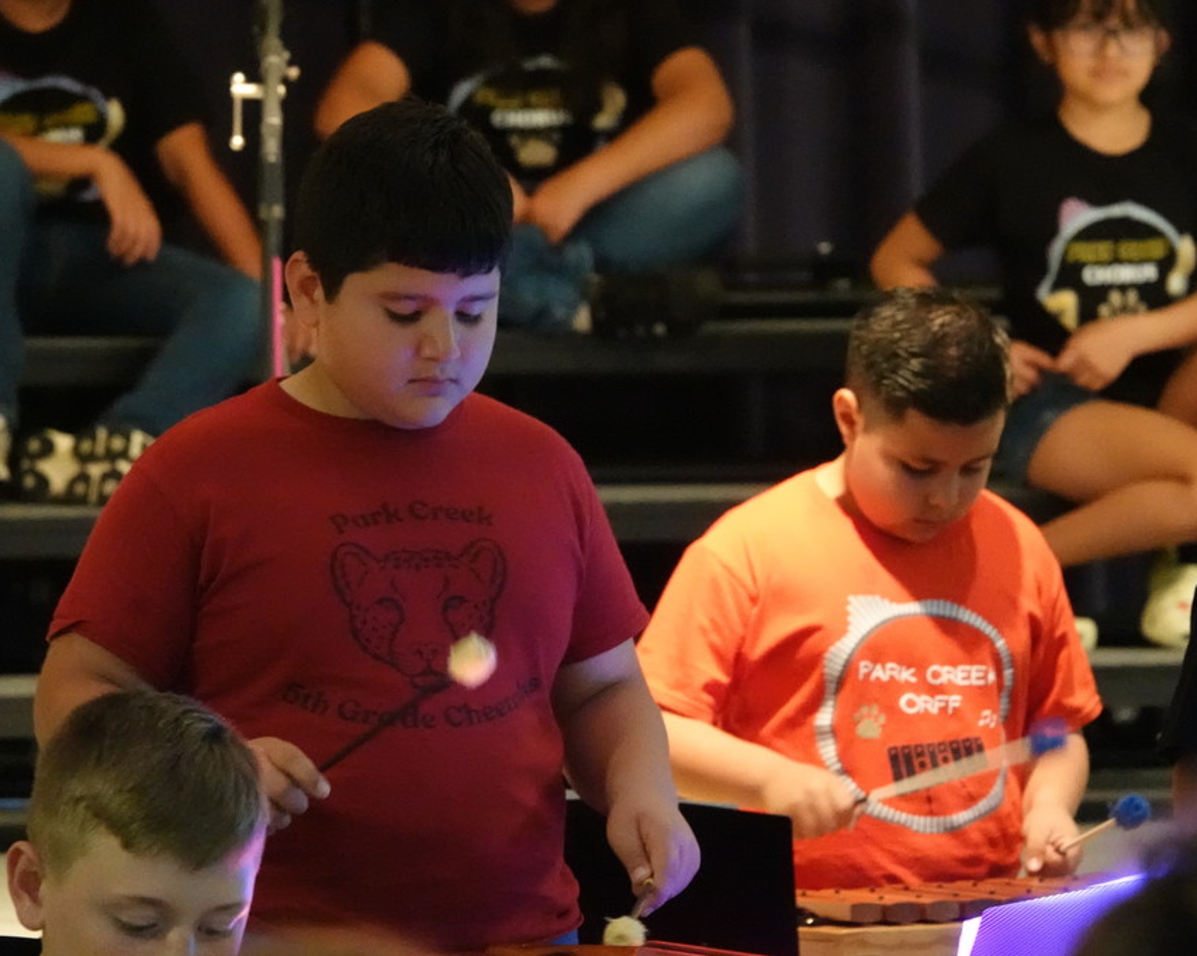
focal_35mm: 313
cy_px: 477
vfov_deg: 4.9
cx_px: 671
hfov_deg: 6.2
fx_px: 11083
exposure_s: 1/60
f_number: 4
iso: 6400
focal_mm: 101.58
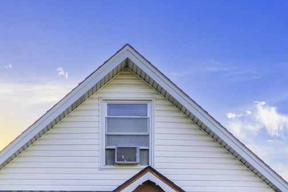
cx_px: 116
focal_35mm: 58
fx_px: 464
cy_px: 205
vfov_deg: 22.2
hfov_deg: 34.4
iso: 125
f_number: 8
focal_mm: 18
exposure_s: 1/800
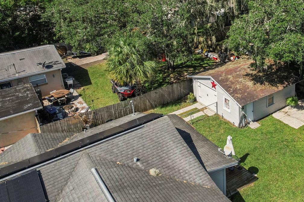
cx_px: 237
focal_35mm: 35
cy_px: 57
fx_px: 295
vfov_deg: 37.1
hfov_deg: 51.5
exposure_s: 1/2000
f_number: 2.8
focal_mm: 8.38
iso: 130
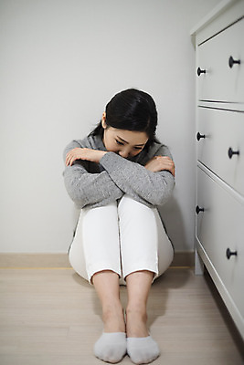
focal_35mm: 50
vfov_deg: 39.6
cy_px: 182
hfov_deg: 27.0
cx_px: 122
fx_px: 508
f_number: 1.8
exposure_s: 1/250
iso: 1000
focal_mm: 50
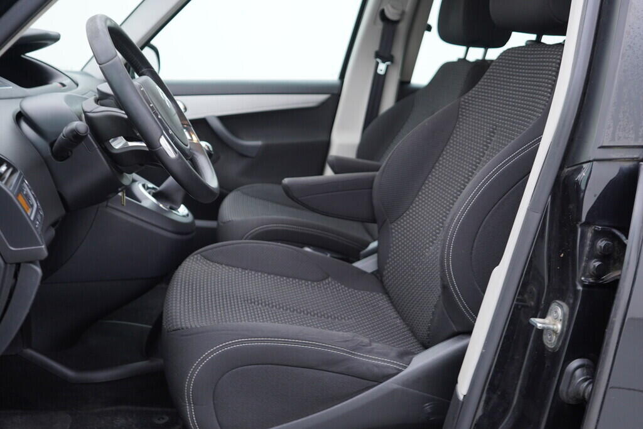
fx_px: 643
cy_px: 214
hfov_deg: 53.1
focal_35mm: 36
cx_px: 322
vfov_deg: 36.9
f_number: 2.8
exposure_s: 1/40
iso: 125
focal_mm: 24
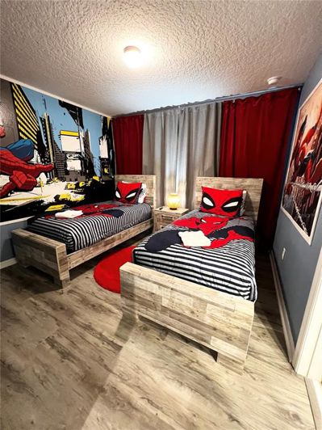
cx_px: 161
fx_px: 161
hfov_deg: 89.9
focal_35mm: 13
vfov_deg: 106.2
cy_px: 215
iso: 640
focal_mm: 1.57
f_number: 1.8
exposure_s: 1/40
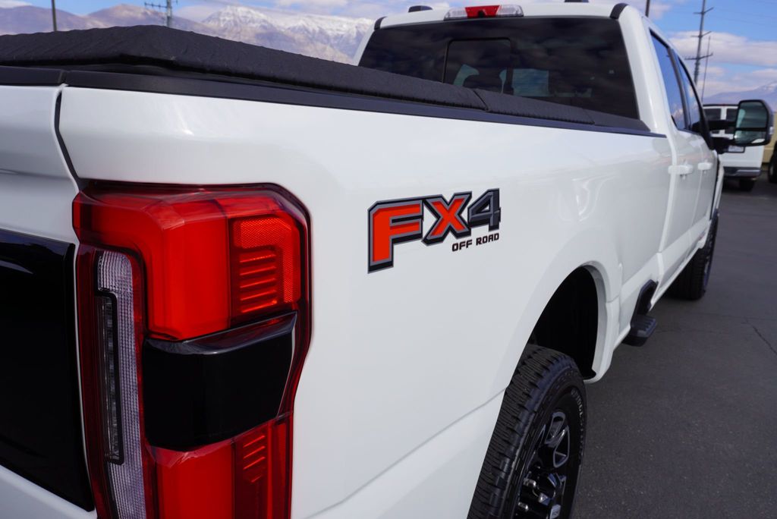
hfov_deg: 64.5
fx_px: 615
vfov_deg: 45.7
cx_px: 388
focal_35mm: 28
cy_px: 260
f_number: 8
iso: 100
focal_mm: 19
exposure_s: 1/250
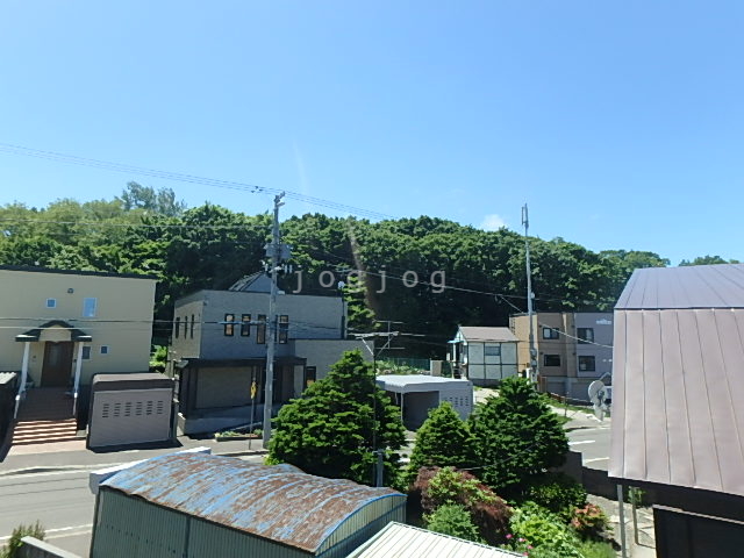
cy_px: 279
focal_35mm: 21
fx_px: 451
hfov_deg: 79.0
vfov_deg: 63.4
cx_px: 372
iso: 125
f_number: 6
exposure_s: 1/320
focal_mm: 3.7
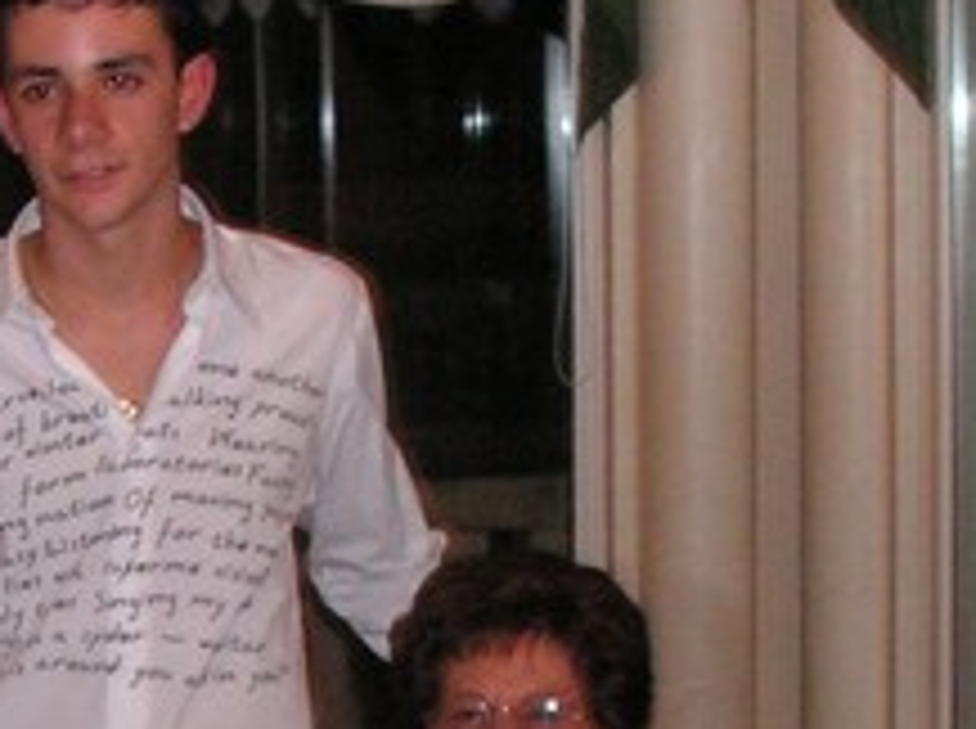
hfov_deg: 14.8
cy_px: 729
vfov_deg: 11.0
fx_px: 3744
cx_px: 229
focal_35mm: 133
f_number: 3.2
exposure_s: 1/40
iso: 200
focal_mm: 6
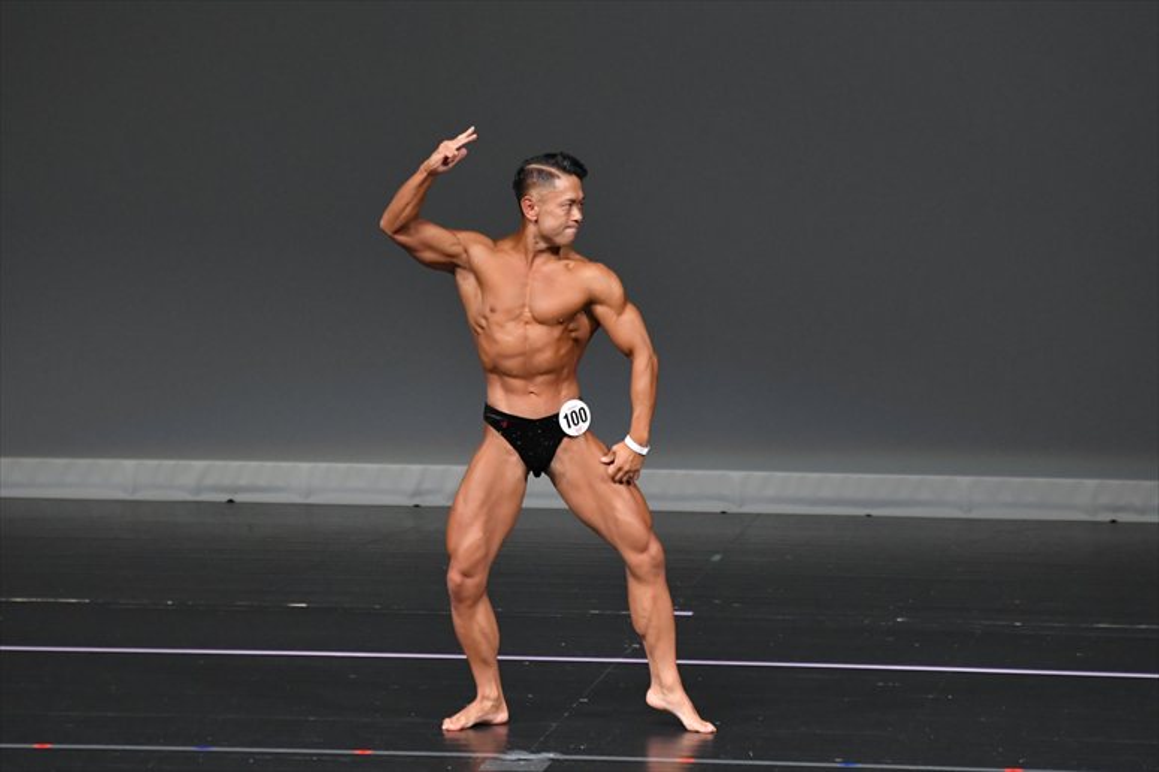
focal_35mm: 345
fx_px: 11102
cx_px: 580
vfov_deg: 4.0
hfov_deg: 6.0
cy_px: 386
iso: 4000
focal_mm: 230
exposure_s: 1/400
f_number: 5.6
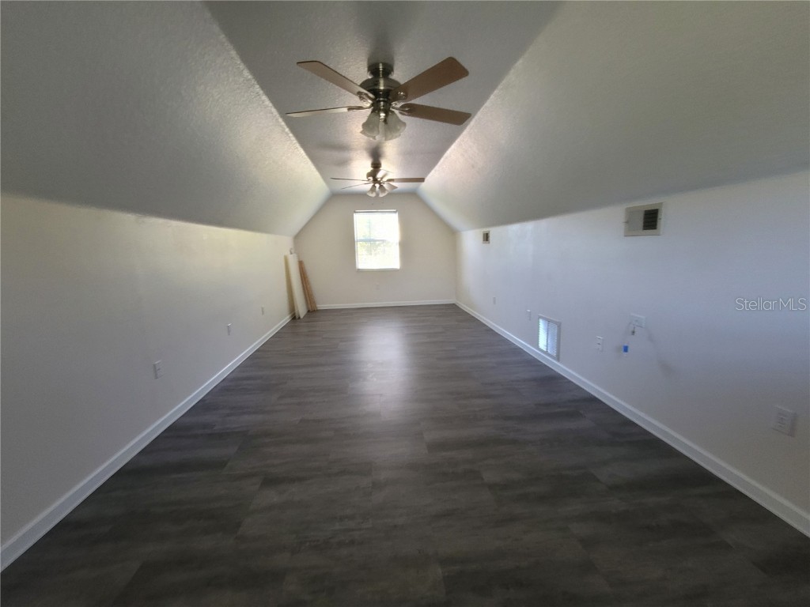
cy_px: 304
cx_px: 405
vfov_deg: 89.9
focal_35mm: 13
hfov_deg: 106.2
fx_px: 304
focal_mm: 2.2
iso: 400
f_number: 2.2
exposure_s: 1/30
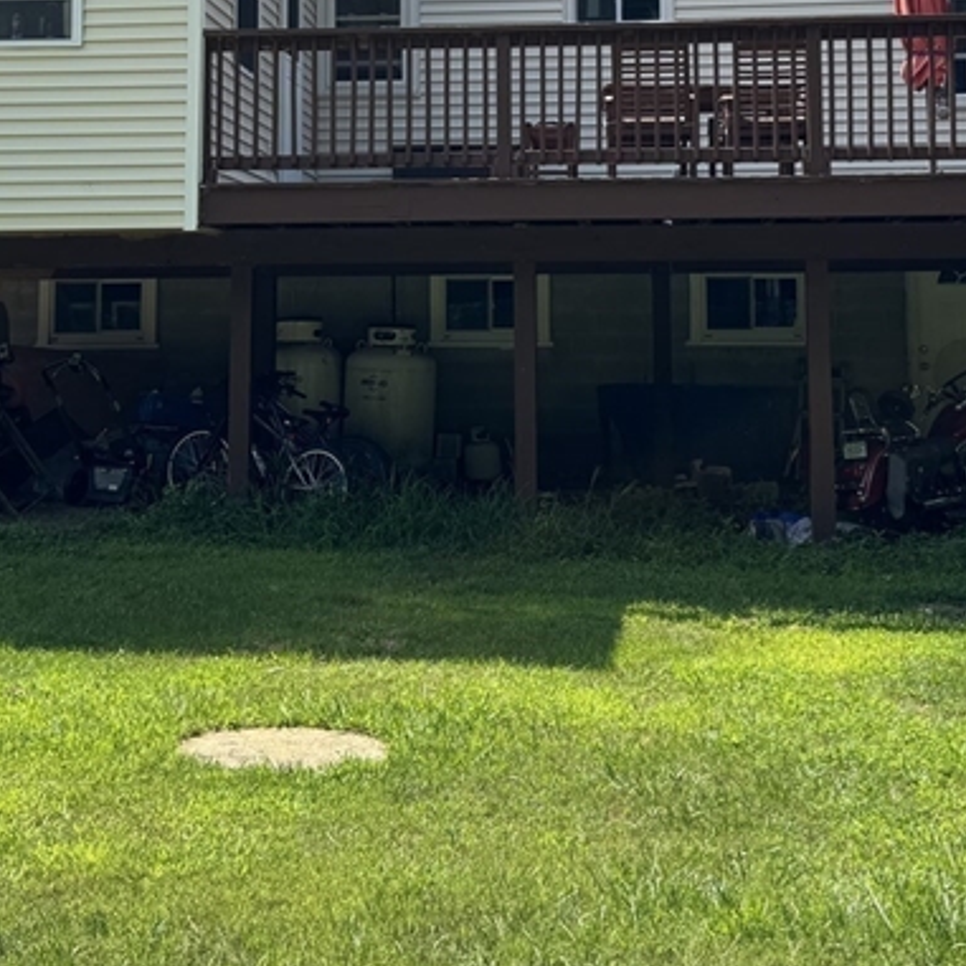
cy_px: 150
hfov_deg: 30.0
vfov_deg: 29.2
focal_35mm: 57
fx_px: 1800
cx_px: 474
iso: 80
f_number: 1.78
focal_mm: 6.76
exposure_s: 1/2174
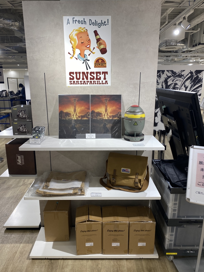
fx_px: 204
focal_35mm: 26
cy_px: 136
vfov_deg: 67.3
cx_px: 102
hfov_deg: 53.1
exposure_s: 1/100
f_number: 1.8
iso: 40
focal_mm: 4.25
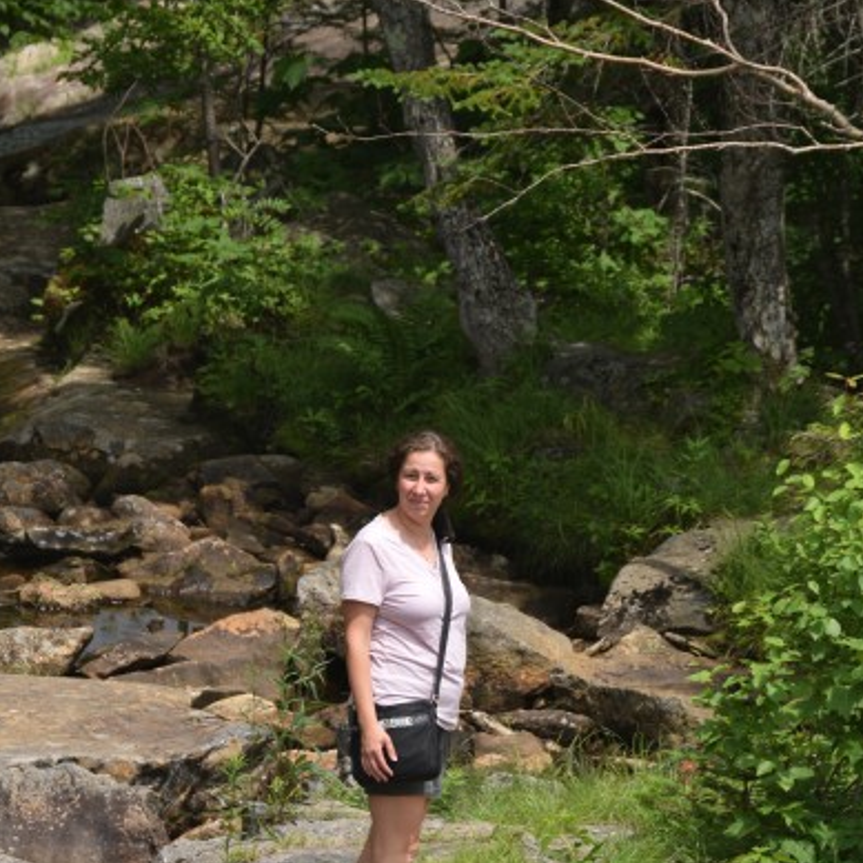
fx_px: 8315
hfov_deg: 5.9
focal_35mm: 295
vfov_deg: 5.9
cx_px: 370
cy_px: 537
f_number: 6.3
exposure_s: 1/640
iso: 200
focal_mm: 125
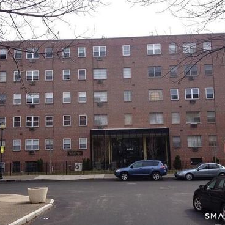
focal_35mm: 42
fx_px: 309
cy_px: 114
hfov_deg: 40.0
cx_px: 105
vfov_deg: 40.0
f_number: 2.4
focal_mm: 4.28
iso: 64
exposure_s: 1/726
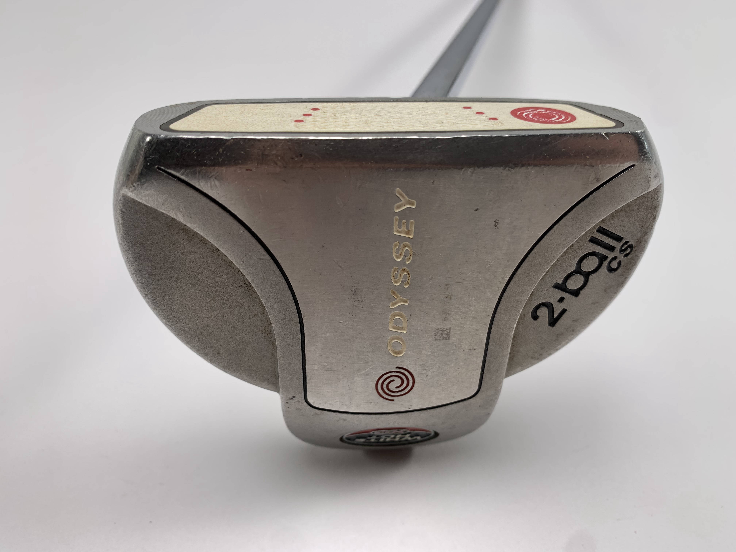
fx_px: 553
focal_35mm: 26
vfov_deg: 53.1
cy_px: 276
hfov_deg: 67.3
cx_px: 368
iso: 32
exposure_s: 1/120
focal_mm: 4.25
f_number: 1.8
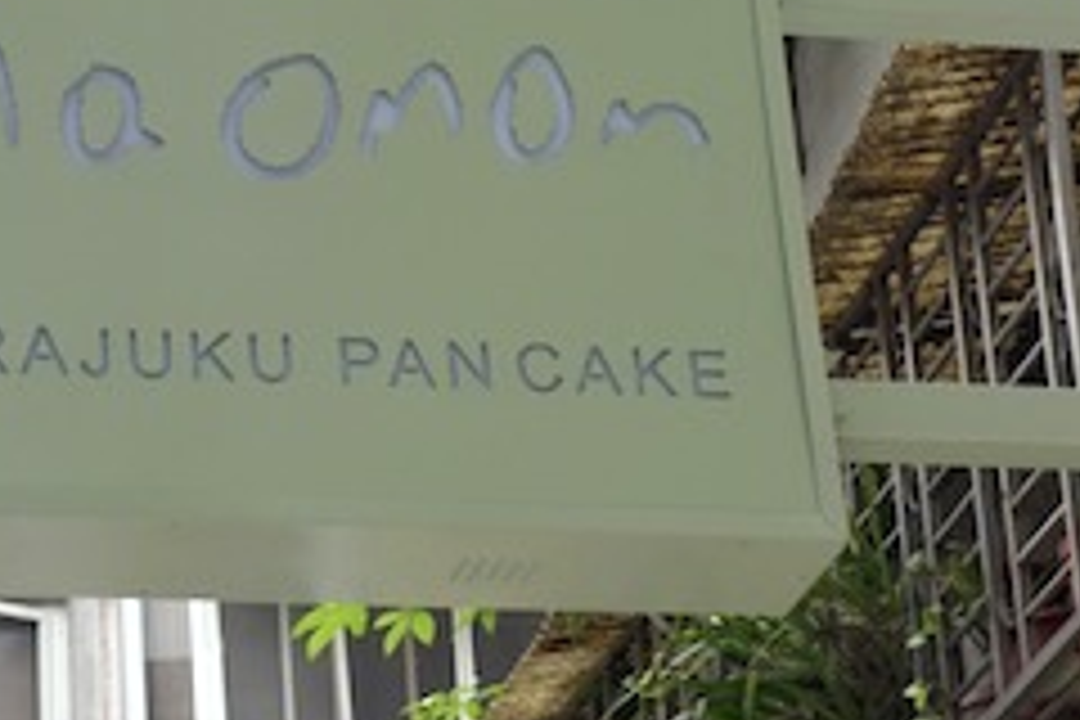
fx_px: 4620
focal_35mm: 154
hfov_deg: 13.3
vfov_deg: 8.9
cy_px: 171
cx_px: 176
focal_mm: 30.46
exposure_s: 1/250
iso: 125
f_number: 5.6
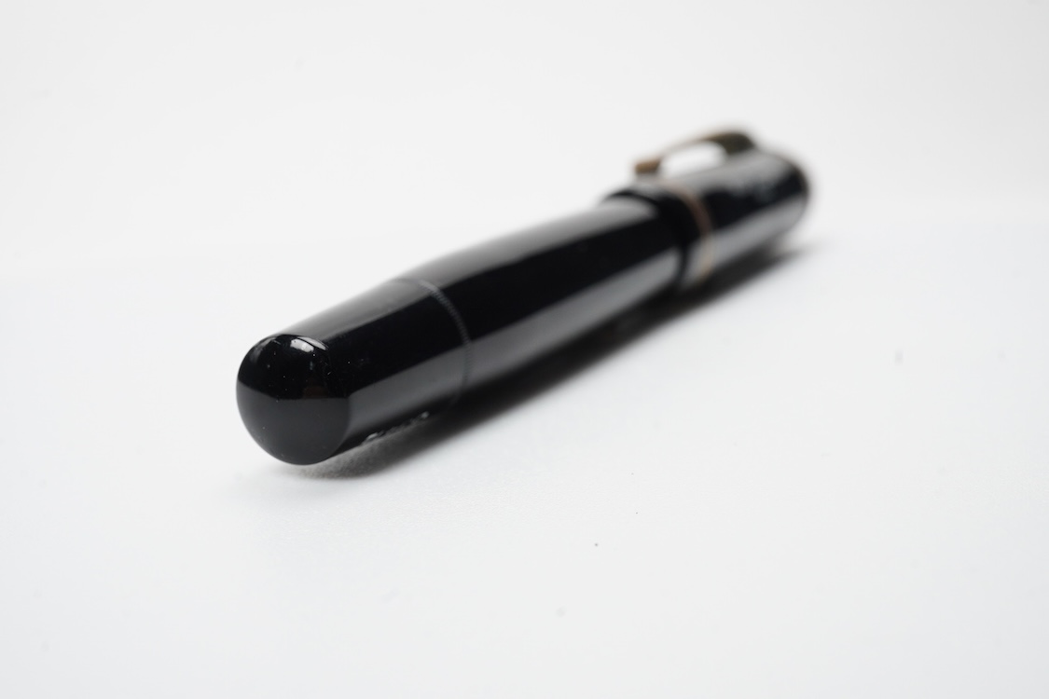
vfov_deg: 29.9
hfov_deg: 43.6
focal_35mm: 45
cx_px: 524
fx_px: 1311
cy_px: 350
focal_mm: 30
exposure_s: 1/100
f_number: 22
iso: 640
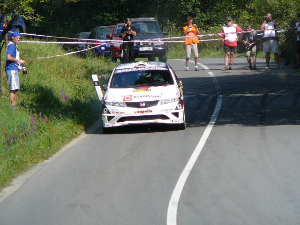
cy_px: 112
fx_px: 3033
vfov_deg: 4.2
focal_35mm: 350
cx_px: 150
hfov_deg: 5.7
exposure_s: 1/800
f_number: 4.2
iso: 100
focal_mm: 52
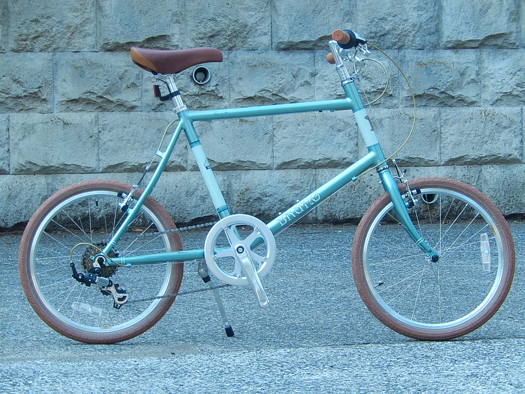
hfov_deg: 10.7
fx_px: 2806
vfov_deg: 8.0
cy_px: 197
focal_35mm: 185
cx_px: 262
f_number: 5.7
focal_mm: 33.3
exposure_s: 1/50
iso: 125
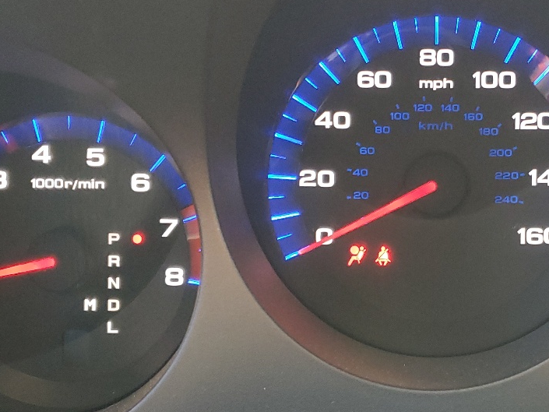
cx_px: 421
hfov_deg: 32.0
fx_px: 936
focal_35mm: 59
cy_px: 263
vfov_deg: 24.7
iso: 182
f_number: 1.5
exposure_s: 1/60.2
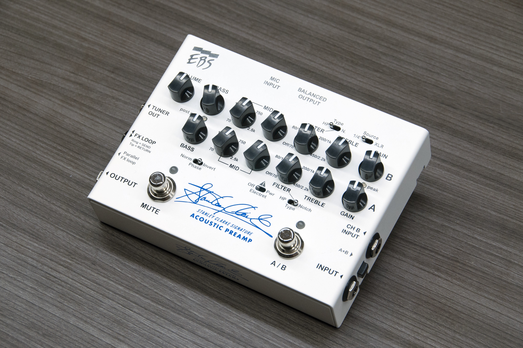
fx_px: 1785
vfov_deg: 11.1
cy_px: 174
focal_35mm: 123
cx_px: 262
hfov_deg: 16.7
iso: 500
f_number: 10
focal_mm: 82
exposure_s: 1/15
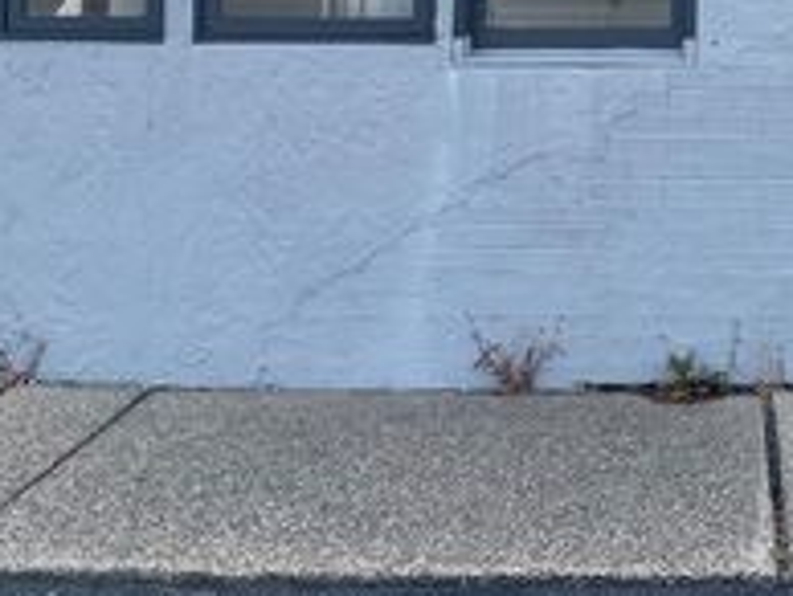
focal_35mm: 67
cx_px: 809
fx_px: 1537
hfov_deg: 27.2
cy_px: -137
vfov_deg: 20.4
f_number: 1.6
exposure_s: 1/764
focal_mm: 4.2
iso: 32
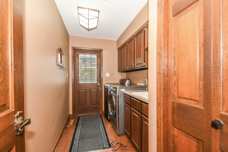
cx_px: 114
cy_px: 76
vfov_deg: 77.3
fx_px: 95
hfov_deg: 100.4
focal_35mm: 15
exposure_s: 1/320
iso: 400
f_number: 8
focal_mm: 10
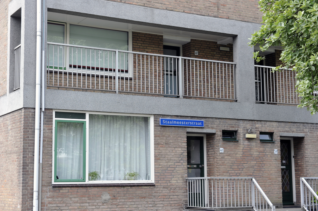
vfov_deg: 19.4
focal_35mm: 70
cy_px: 106
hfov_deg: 28.9
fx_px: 618
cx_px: 159
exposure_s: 1/250
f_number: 8
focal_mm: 70
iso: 640
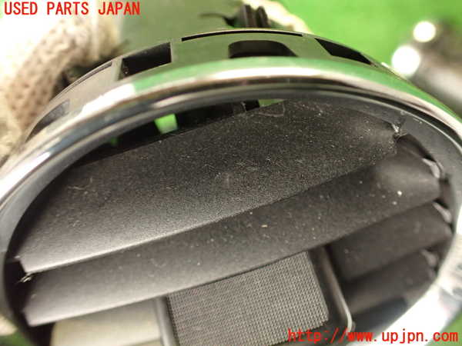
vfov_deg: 46.8
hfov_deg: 60.0
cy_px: 173
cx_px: 231
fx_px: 400
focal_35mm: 30
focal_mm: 5.4
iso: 500
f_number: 2.3
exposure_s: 1/30
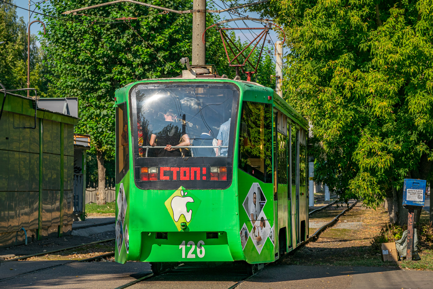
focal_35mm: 128
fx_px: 1534
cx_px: 216
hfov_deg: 16.1
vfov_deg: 10.8
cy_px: 144
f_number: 7.1
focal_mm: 85
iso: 100
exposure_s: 1/500
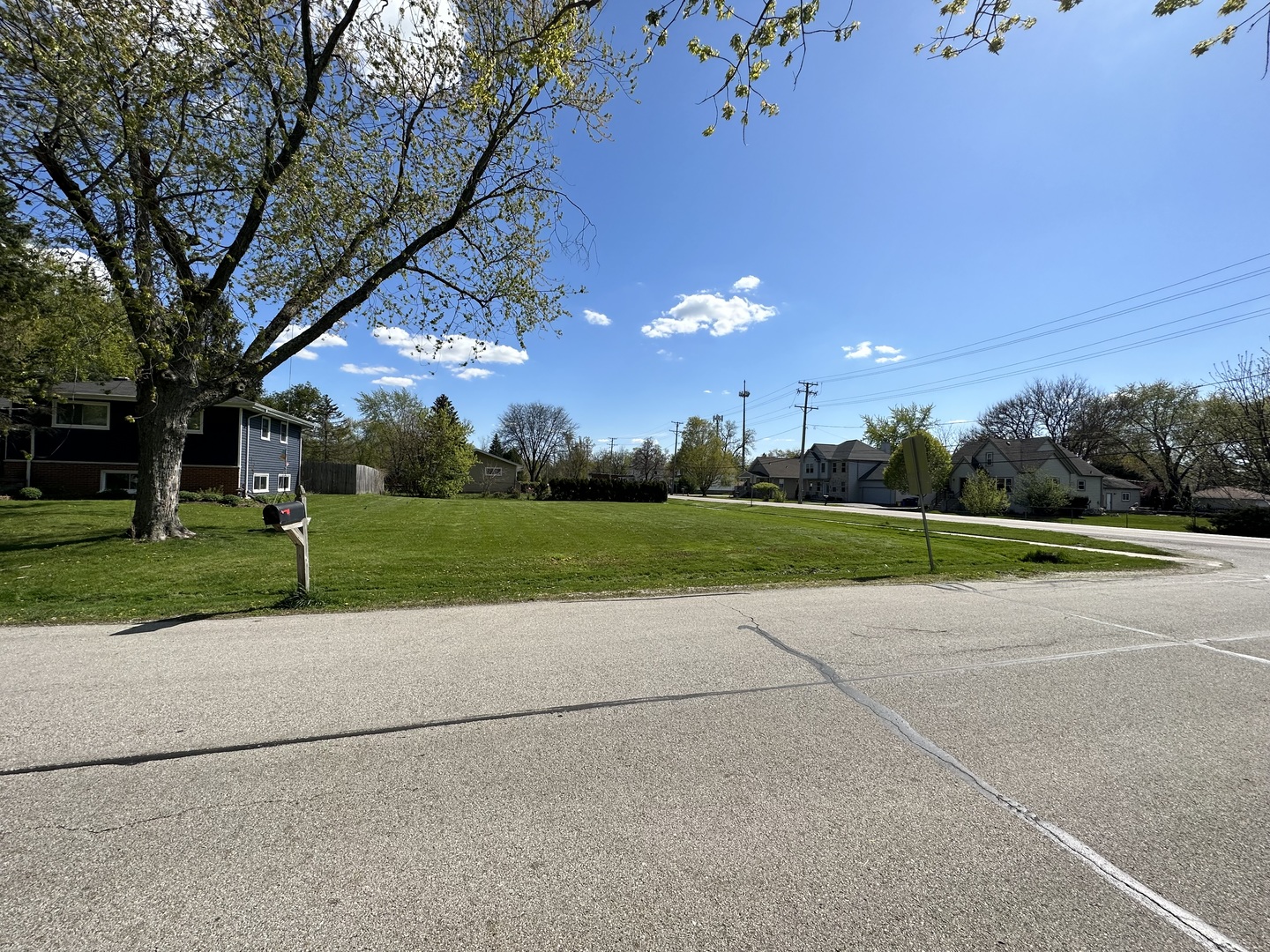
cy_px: 476
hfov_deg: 102.1
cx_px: 635
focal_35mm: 14
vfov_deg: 85.7
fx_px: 514
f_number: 2.2
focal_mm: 2.22
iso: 50
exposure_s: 1/3040
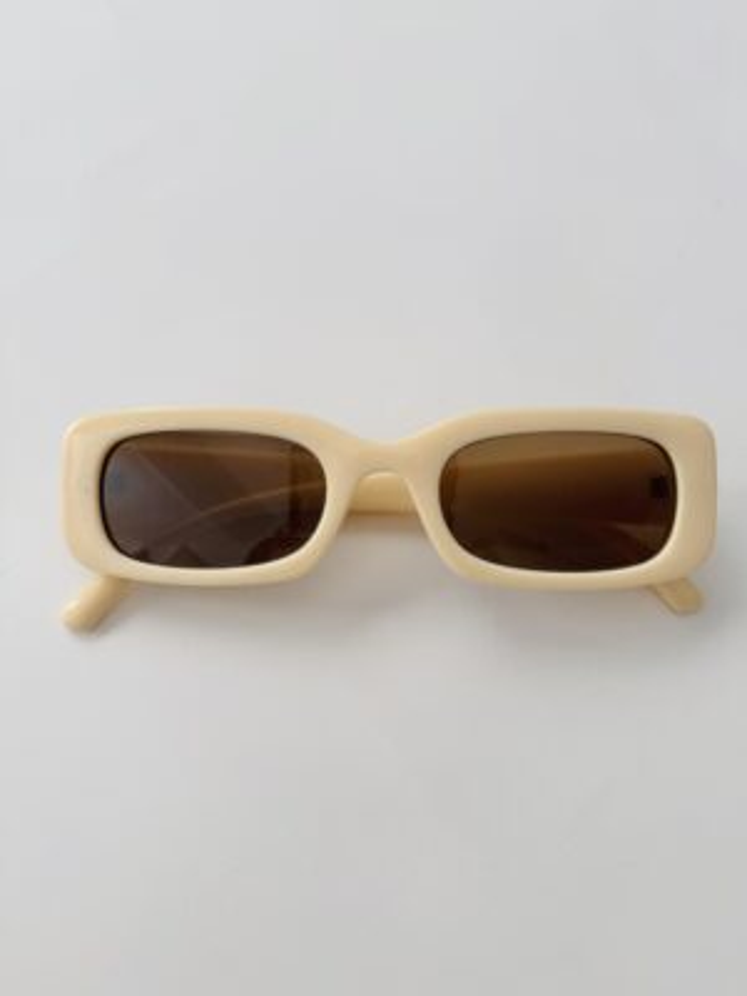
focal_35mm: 24
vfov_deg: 71.6
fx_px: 691
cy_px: 498
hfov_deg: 56.8
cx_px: 374
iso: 64
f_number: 1.78
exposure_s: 1/121
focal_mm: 6.76
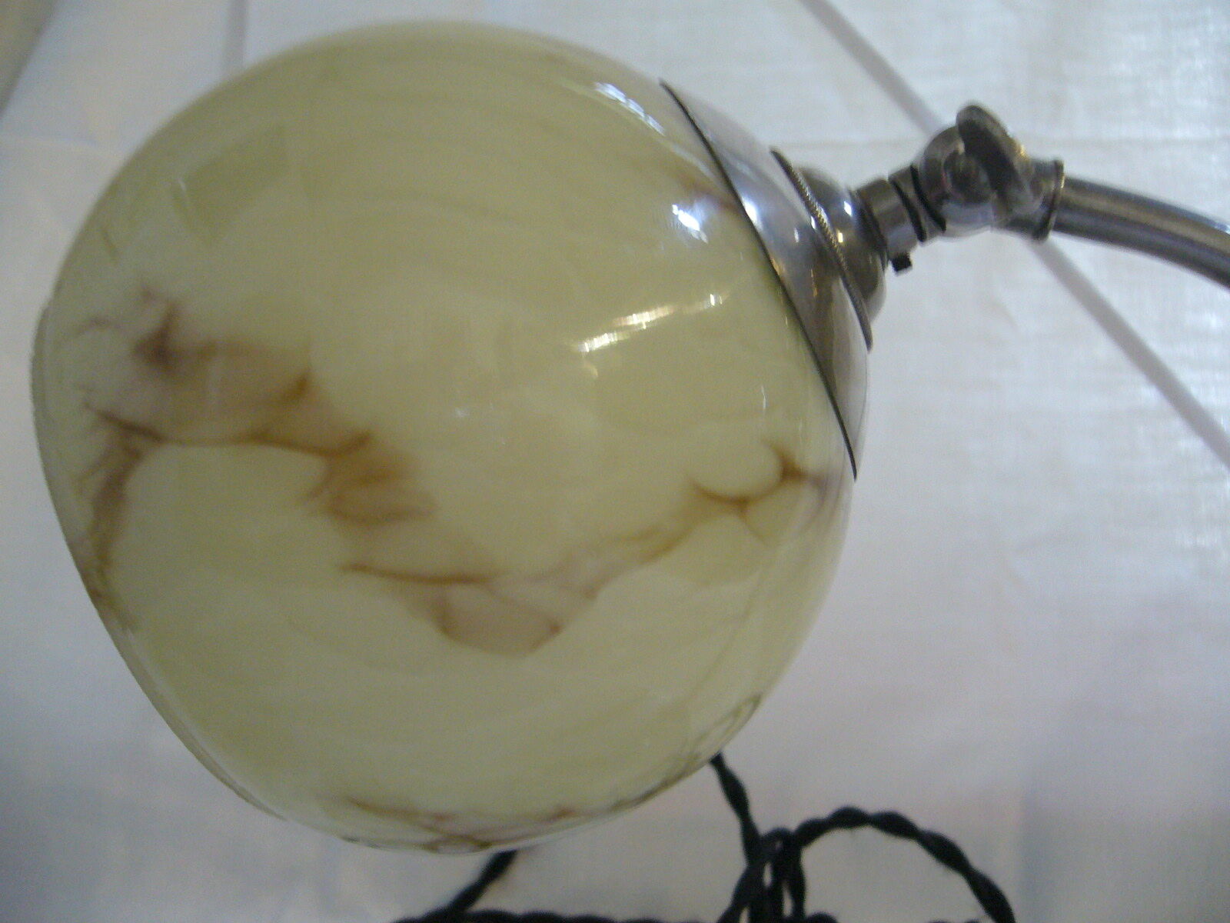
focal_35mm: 35
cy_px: 462
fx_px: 1244
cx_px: 615
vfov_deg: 40.7
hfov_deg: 52.6
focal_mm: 5.8
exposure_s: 1/8
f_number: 2.8
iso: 200
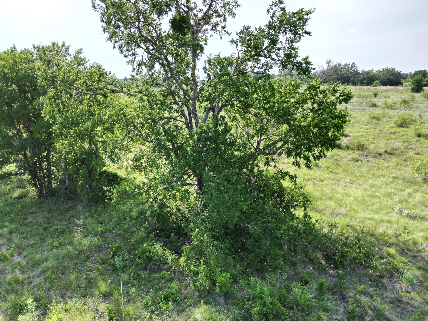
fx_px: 297
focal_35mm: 24
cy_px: 160
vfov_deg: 56.8
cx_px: 214
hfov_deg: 71.6
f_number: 1.7
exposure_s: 1/2000
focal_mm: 6.72
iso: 100
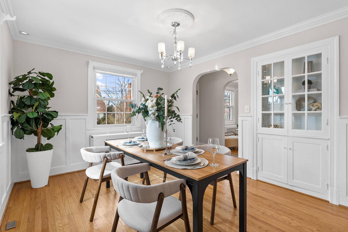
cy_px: 116
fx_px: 164
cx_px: 174
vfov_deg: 70.5
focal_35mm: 17
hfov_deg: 93.3
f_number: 5.6
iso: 500
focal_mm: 17
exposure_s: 1/25
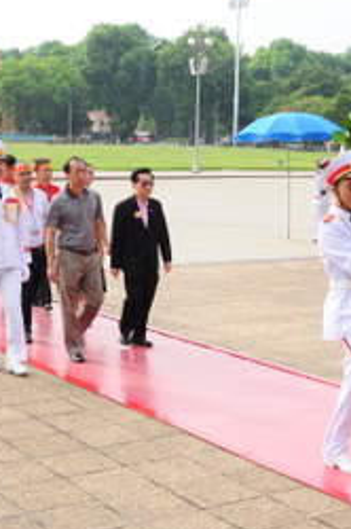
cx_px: 176
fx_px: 1056
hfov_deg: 18.9
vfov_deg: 28.1
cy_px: 269
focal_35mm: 72
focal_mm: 24
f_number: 9
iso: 320
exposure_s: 1/250
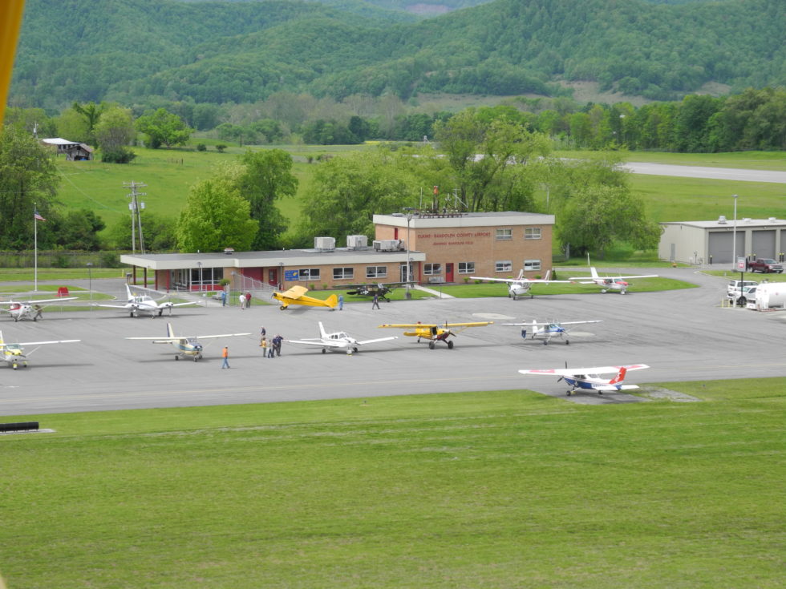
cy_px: 294
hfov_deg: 18.7
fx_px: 2384
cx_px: 393
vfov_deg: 14.1
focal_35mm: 105
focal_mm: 22.5
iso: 100
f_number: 4.5
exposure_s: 1/500
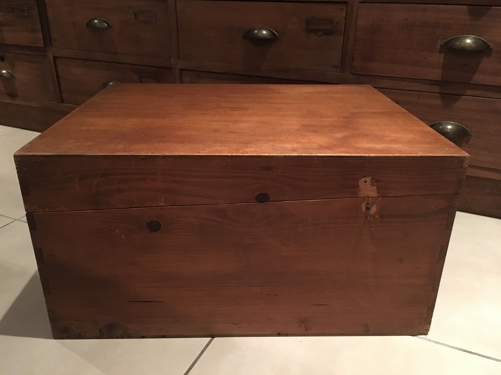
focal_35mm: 29
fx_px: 420
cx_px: 250
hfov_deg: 61.7
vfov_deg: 48.2
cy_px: 188
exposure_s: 1/17
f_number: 2.2
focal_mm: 4.15
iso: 320
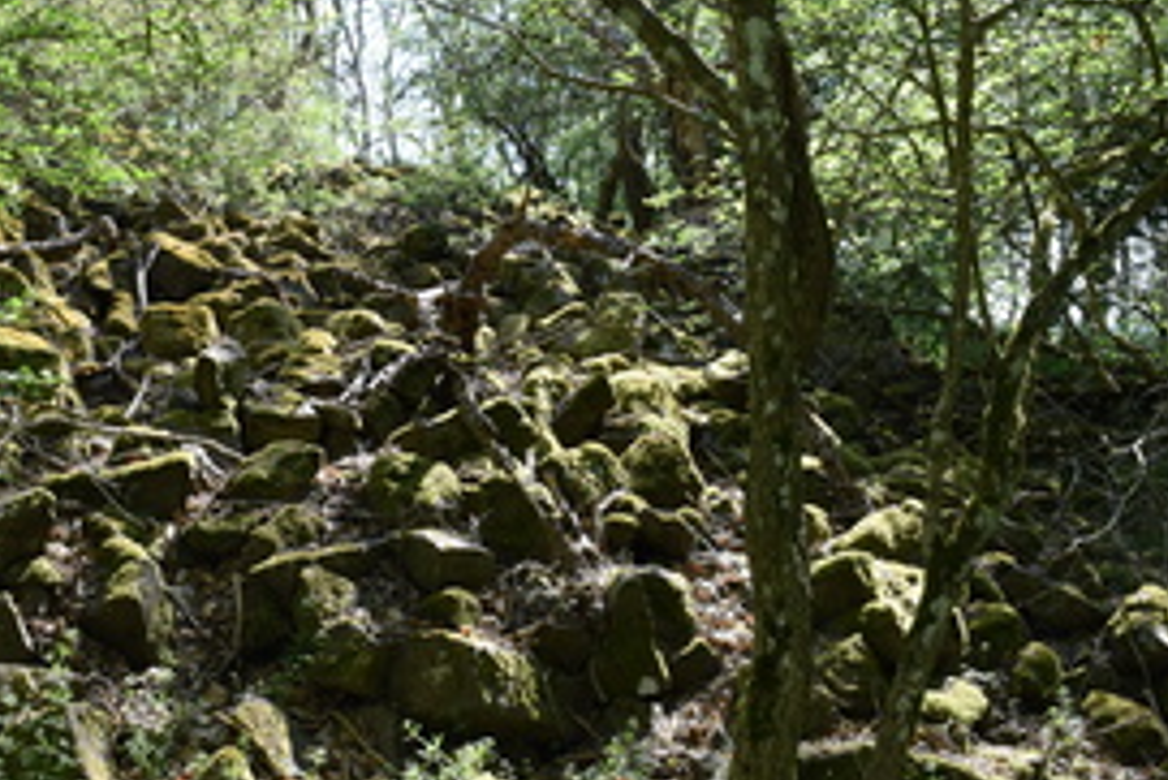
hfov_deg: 47.5
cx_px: 377
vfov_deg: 33.2
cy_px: 267
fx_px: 1298
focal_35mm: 40
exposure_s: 1/250
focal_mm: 18
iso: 400
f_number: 8
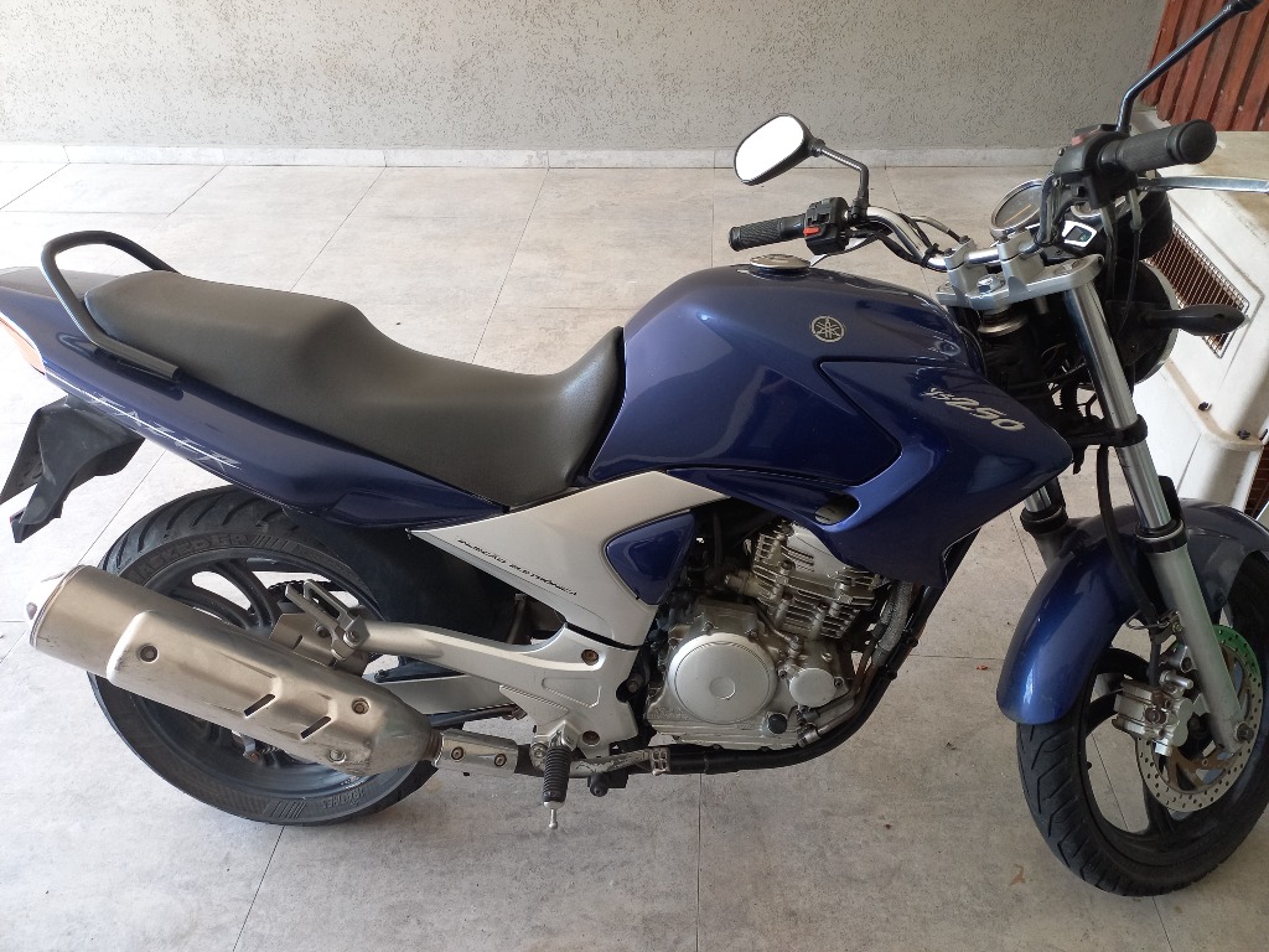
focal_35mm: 25
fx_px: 916
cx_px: 634
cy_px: 476
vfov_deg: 54.9
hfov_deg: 69.4
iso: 160
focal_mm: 4.65
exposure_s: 1/60
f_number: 1.8
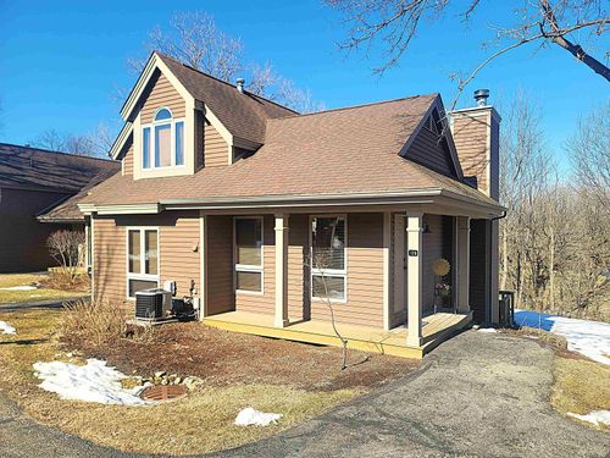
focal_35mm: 25
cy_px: 229
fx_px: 441
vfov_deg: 54.9
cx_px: 305
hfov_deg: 69.4
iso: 20
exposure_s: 1/550
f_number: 1.8
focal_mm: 7
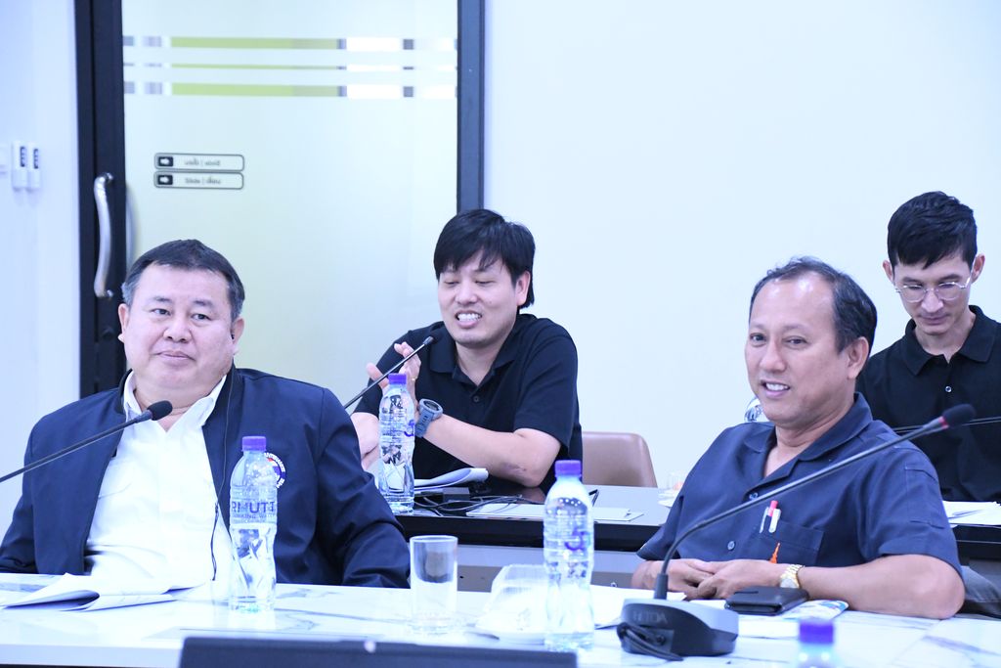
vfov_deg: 12.2
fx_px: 3114
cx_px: 500
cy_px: 334
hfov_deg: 18.3
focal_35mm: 112
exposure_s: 1/125
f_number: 5
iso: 7200
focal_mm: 75
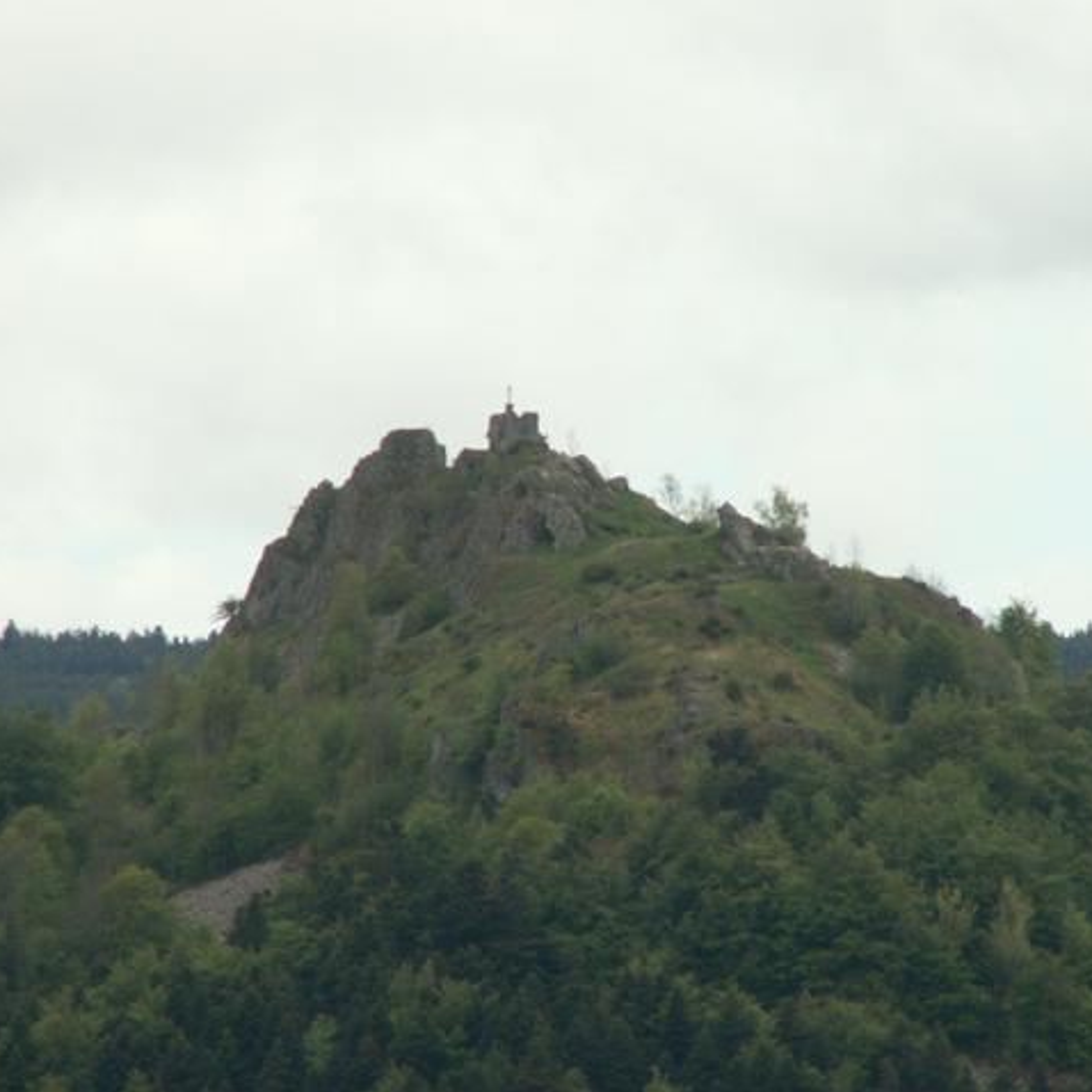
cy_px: 546
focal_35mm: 451
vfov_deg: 3.9
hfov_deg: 3.9
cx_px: 647
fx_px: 16096
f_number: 7.1
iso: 50
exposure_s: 1/160
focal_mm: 63.24
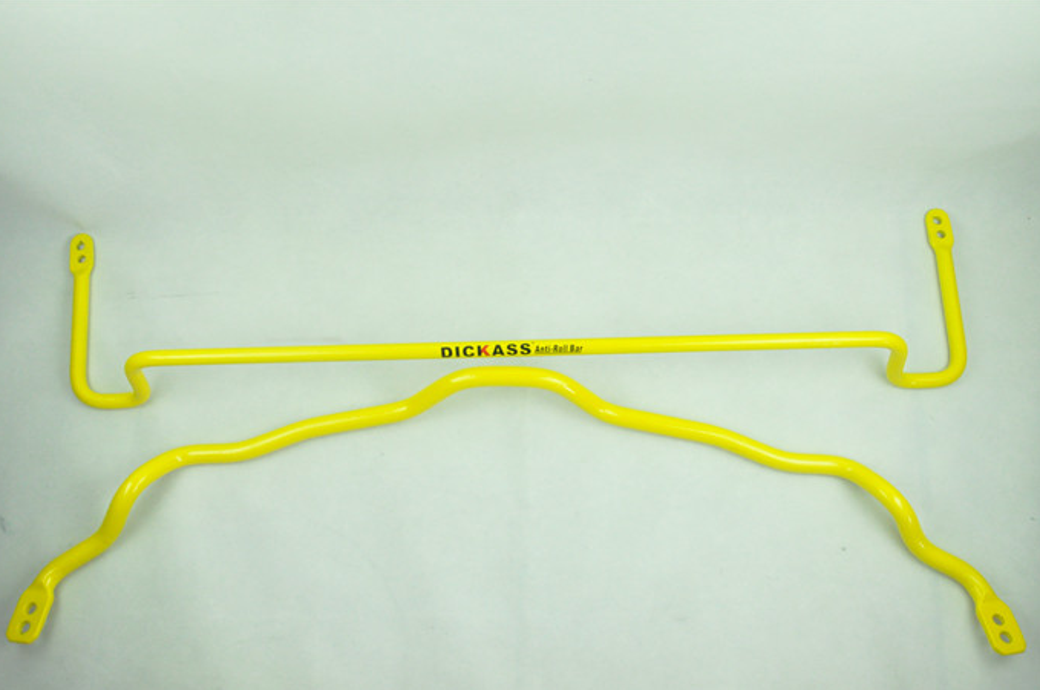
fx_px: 980
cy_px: 353
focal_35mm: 34
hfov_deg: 55.9
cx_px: 516
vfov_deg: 38.7
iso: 3200
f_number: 5
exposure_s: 1/640
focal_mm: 22
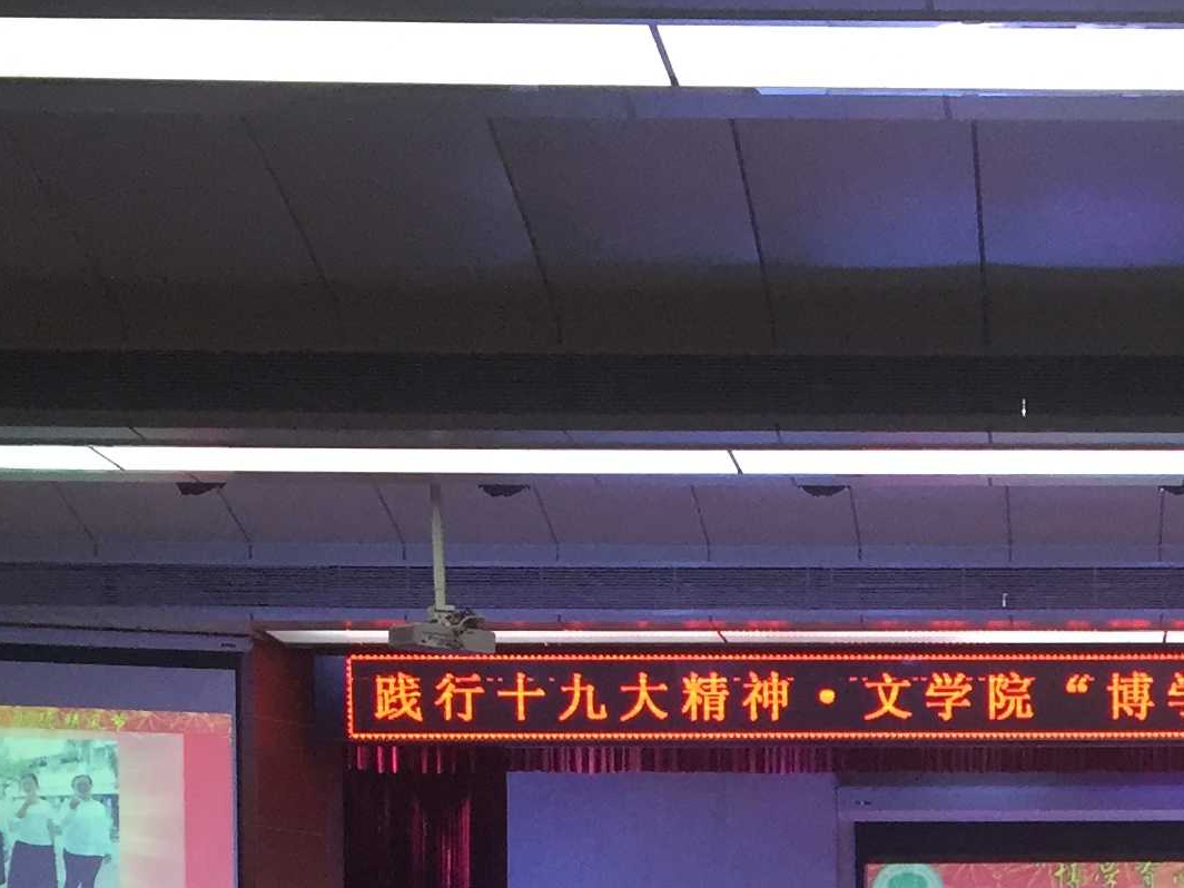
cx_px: 1153
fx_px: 3044
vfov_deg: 15.8
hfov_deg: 21.3
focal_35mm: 89
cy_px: 1129
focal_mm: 4.15
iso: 50
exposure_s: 1/33
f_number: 2.2
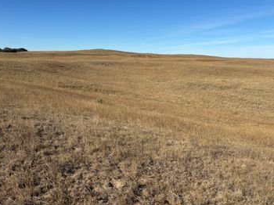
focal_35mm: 32
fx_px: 253
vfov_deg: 43.9
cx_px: 133
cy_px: 83
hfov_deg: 56.8
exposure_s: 1/4854
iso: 50
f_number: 1.6
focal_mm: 5.96
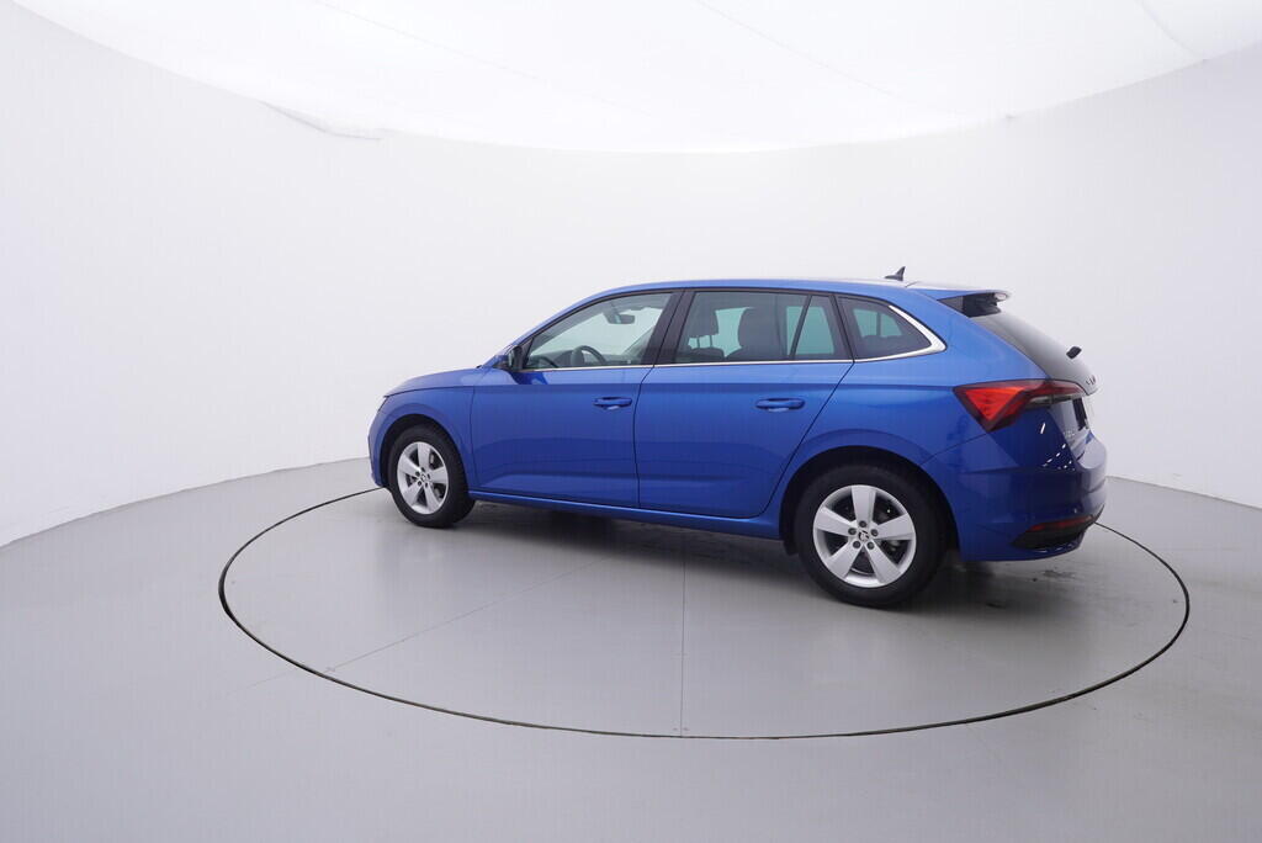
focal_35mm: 22
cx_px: 631
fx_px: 789
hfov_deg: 77.3
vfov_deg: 56.2
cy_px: 422
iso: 200
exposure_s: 1/80
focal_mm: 15
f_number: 5
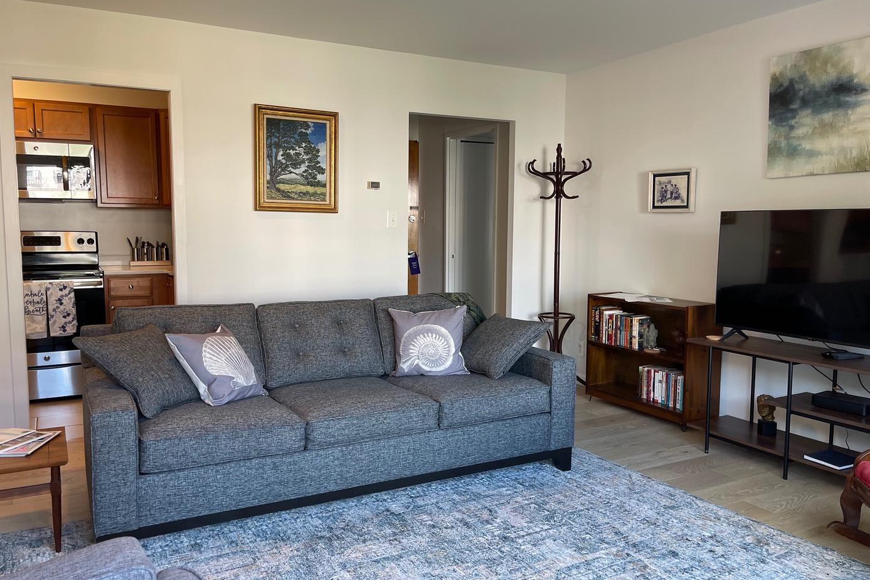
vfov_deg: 47.9
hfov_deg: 67.4
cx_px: 421
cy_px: 290
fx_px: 653
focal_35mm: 27
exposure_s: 1/120
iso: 100
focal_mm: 5.1
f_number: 1.6
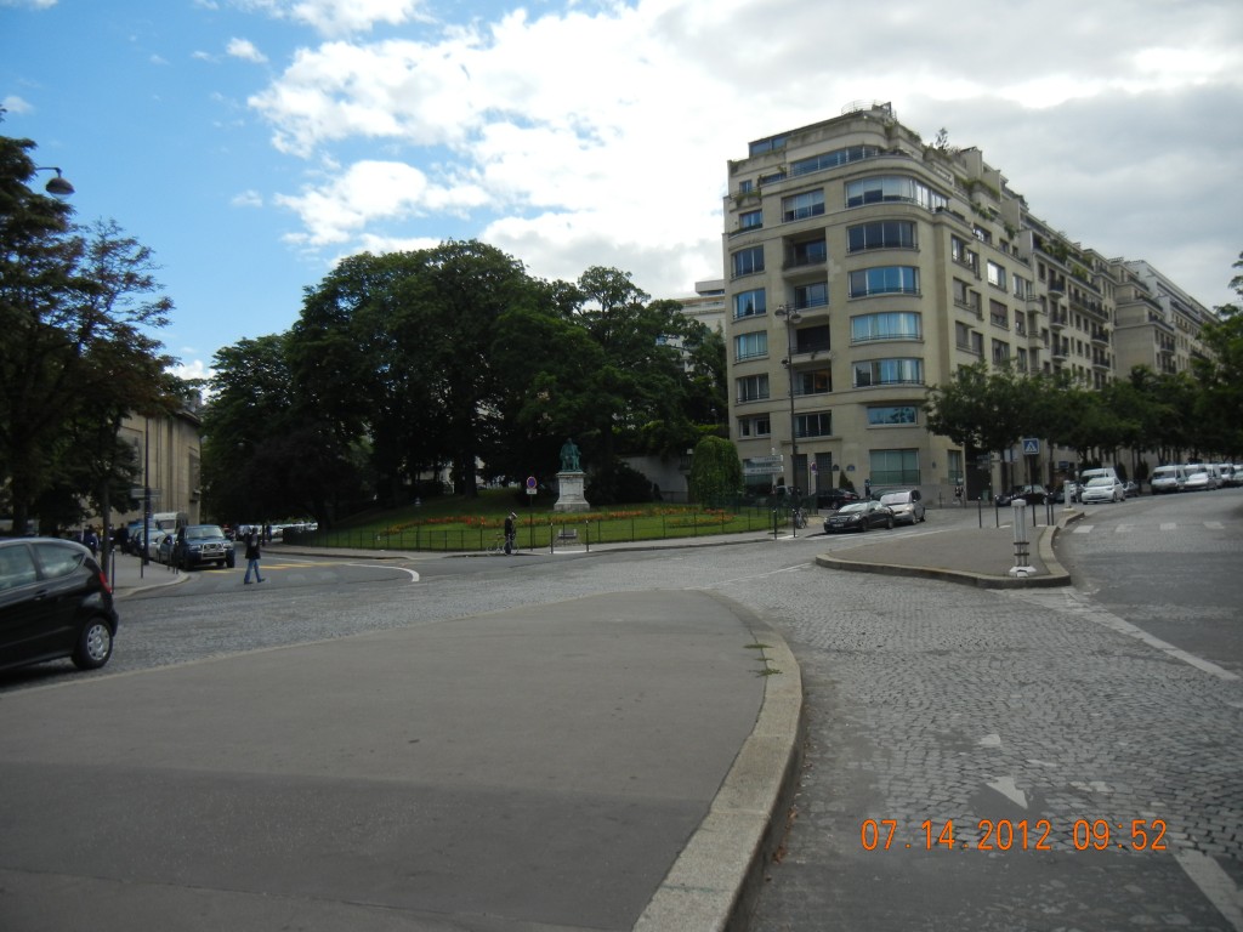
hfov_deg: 60.0
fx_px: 1077
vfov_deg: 46.8
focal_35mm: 30
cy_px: 466
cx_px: 622
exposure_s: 1/370
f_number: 7
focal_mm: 5.4
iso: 160
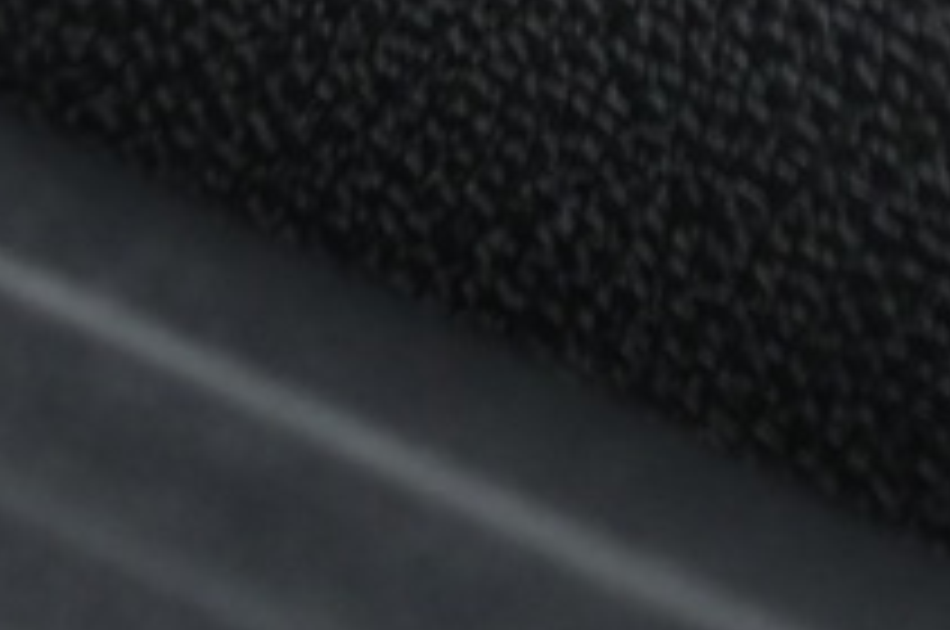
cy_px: -1719
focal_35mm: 601
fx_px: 15835
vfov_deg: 2.2
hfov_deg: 3.4
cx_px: -977
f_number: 4
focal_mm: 78
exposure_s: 1/8
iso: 2000
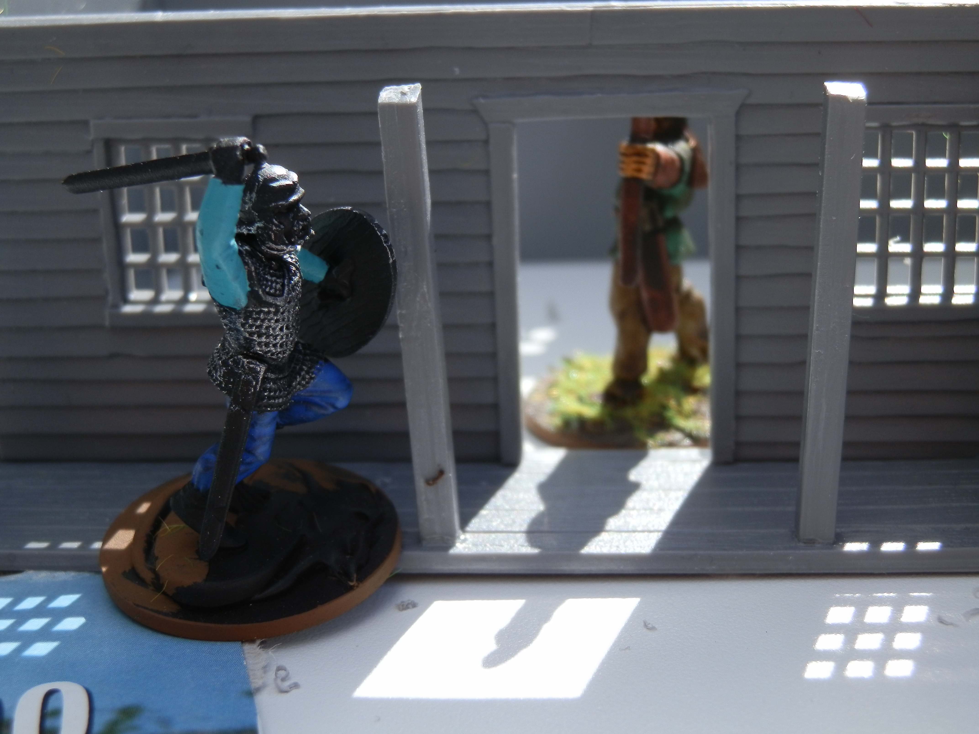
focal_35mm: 61
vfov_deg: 24.0
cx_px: 490
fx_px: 1725
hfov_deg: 31.7
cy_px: 367
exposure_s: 1/640
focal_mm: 10.99
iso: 64
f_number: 3.7
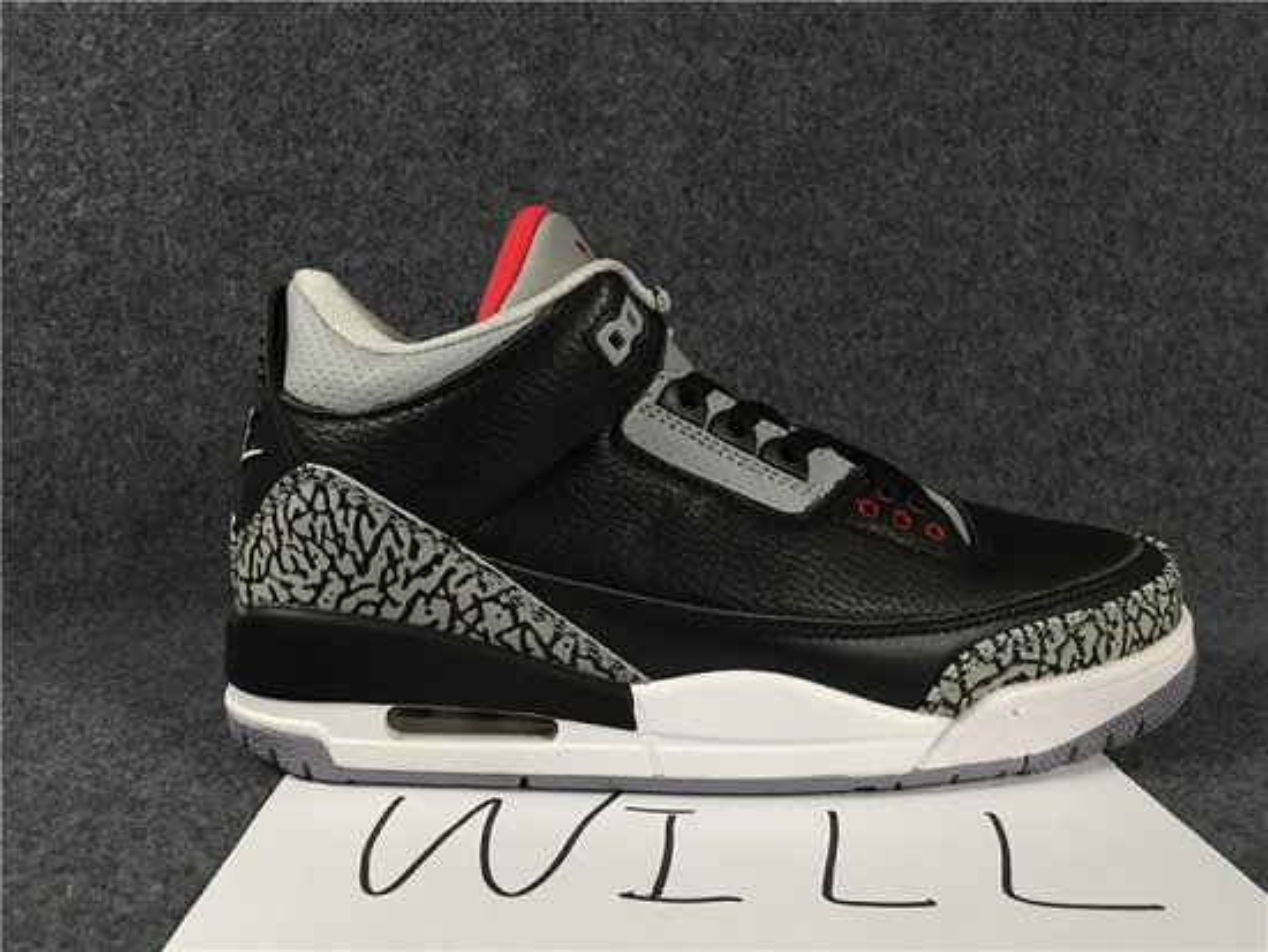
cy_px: 476
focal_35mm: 29
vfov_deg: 48.3
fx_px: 1063
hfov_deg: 61.6
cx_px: 634
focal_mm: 4.15
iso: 40
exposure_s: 1/33
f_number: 2.2
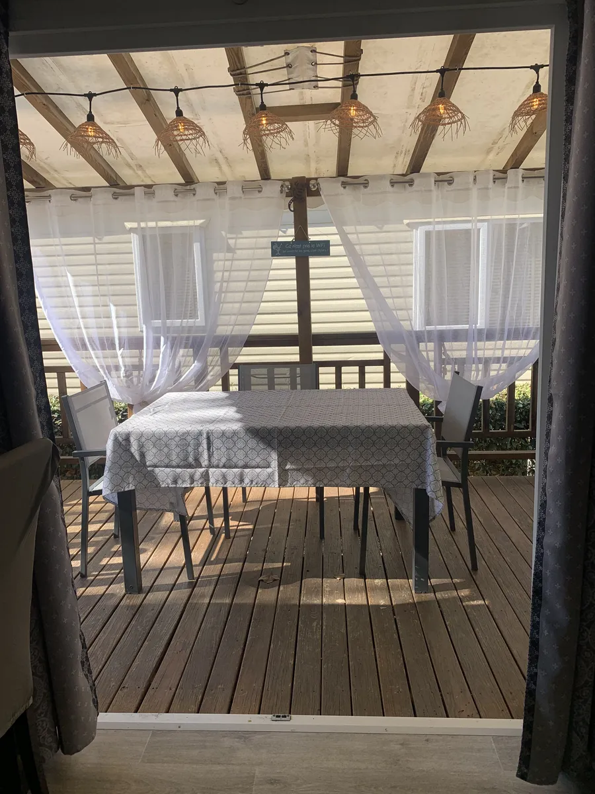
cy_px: 397
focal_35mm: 26
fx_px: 596
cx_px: 298
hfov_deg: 53.1
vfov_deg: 67.3
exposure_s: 1/759
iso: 25
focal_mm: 4.25
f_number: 1.8
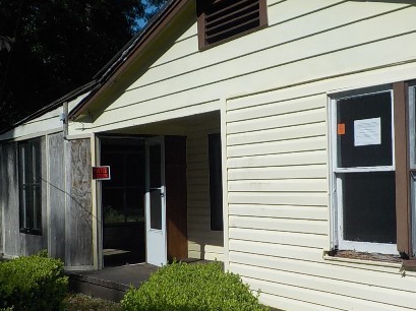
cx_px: 235
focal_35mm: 47
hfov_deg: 40.4
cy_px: 173
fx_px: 564
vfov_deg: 30.8
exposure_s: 1/800
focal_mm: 4.1
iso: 125
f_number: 6.6
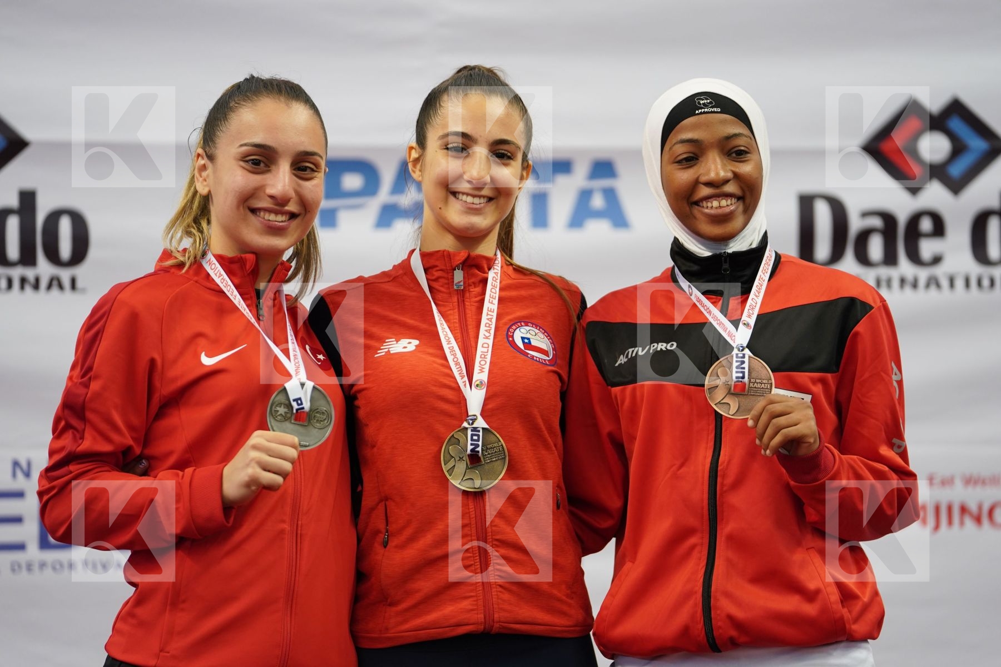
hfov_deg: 11.9
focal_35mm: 173
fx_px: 4810
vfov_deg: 7.9
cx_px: 500
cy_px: 334
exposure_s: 1/200
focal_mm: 173
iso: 800
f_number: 2.8
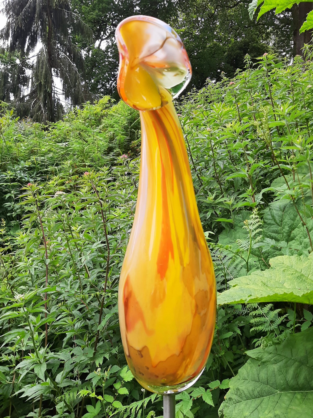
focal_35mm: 26
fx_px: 313
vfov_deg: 67.3
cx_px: 156
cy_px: 209
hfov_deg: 53.1
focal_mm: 3.93
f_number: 1.7
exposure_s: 1/667
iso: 40
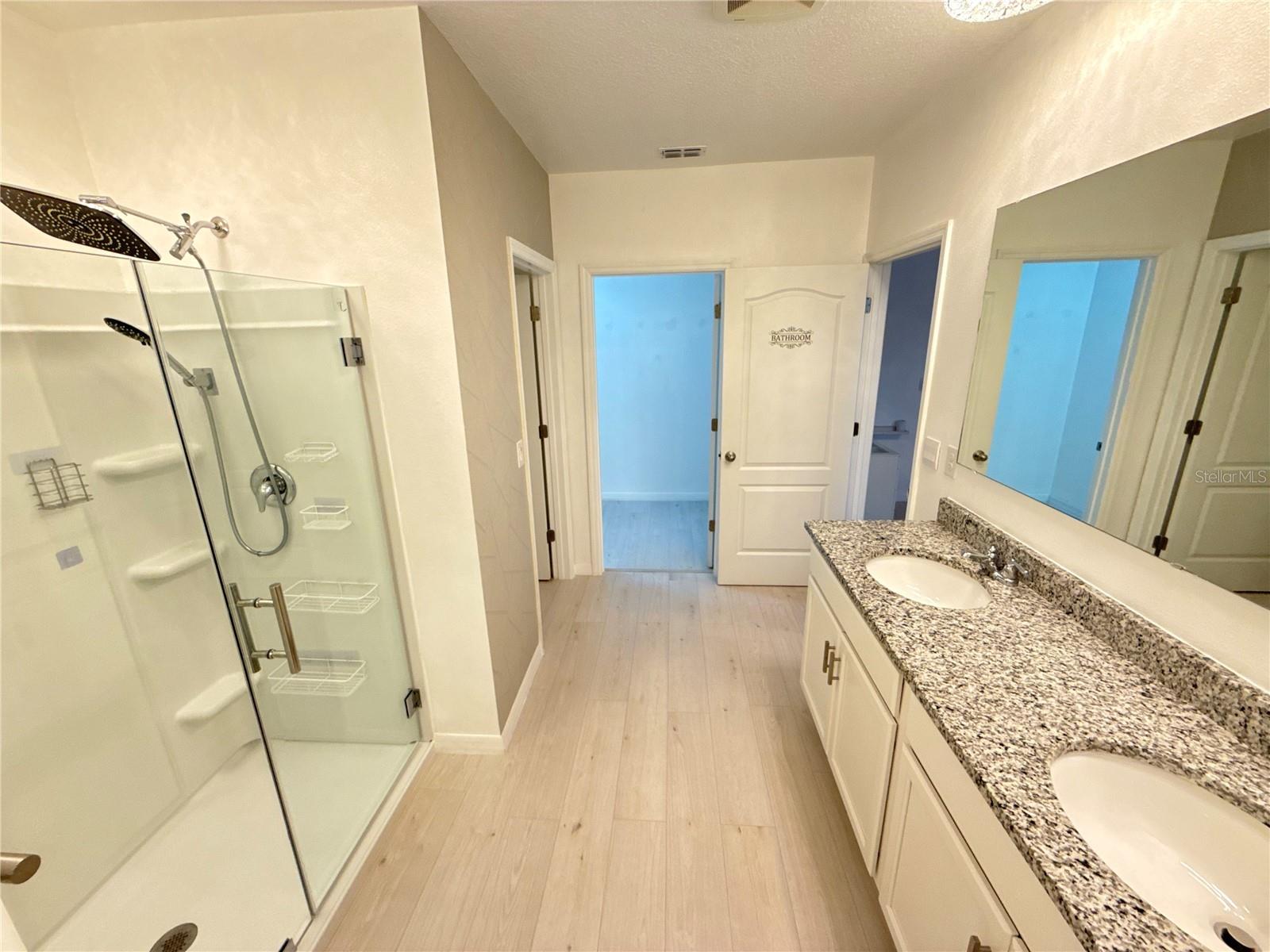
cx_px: 635
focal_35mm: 14
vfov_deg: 85.7
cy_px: 476
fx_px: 514
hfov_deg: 102.1
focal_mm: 2.22
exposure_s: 1/120
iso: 250
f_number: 2.2
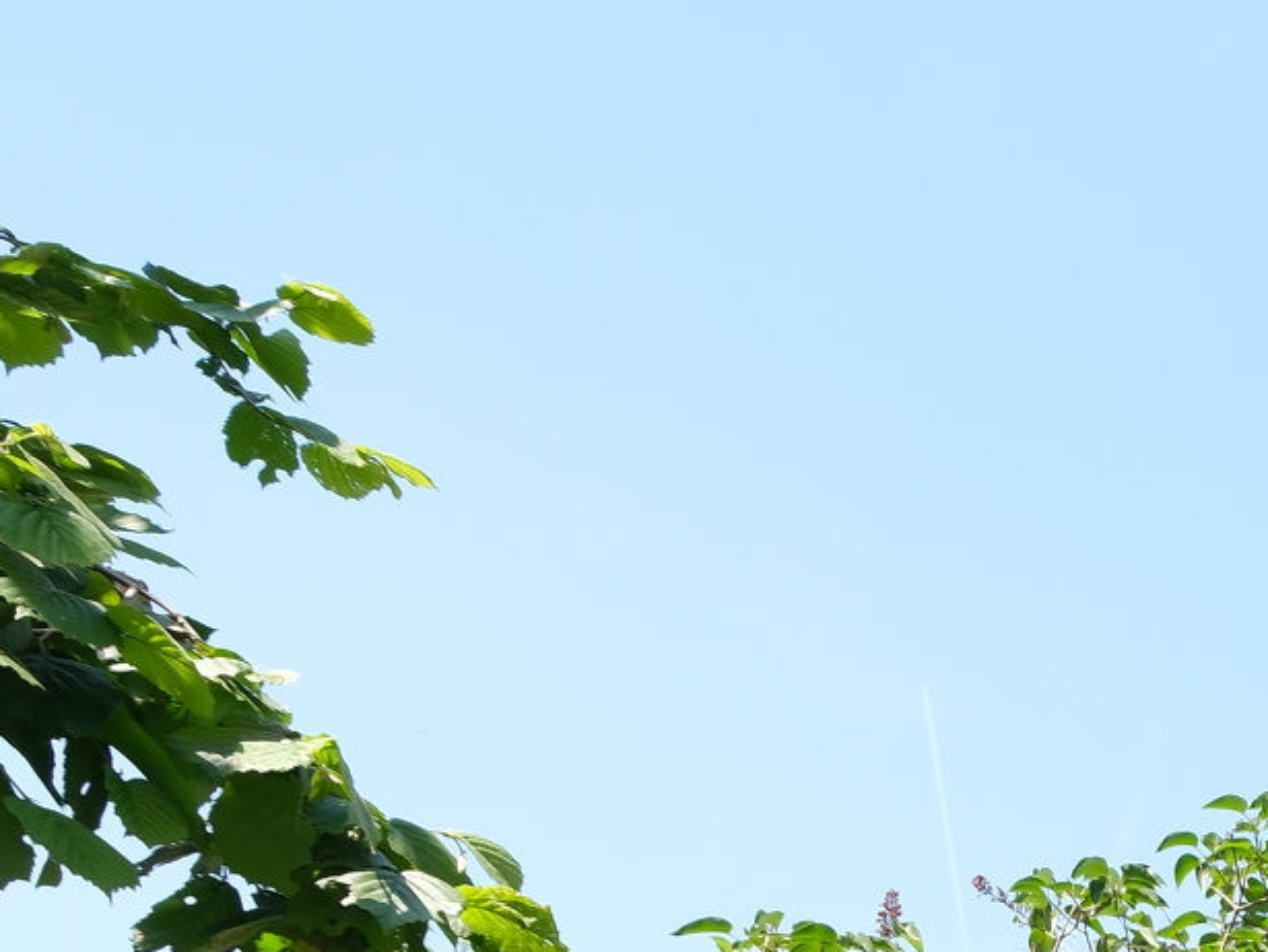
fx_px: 2199
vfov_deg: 20.4
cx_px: 2487
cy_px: 1493
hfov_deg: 19.5
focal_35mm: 60
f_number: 5.6
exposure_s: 1/160
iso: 125
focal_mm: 10
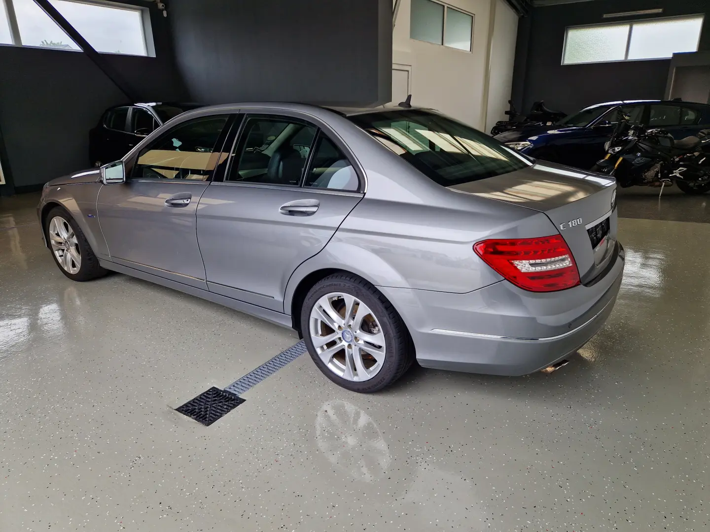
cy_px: 266
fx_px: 472
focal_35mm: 23
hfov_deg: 73.9
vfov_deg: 58.9
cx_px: 355
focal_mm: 5.4
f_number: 1.8
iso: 50
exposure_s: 1/311
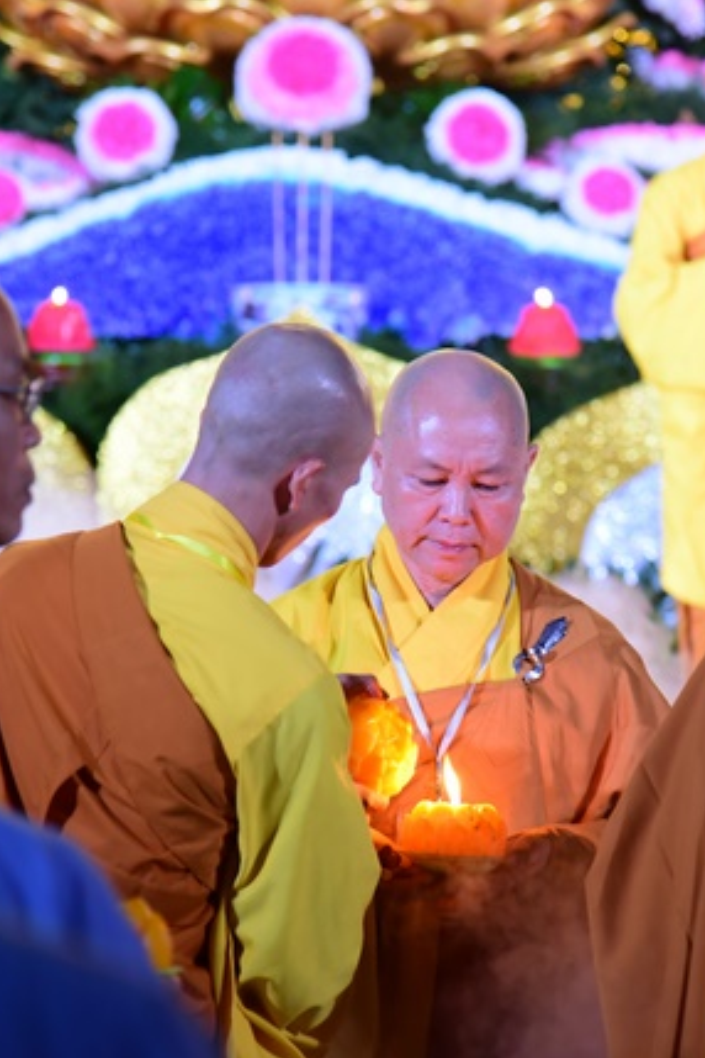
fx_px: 4670
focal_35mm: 159
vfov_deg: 12.9
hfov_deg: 8.6
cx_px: 370
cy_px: 533
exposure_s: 1/30
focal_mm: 105
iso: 2000
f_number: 4
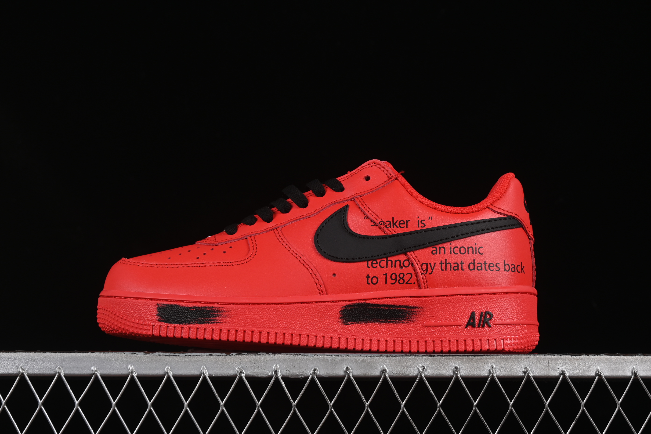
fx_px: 1356
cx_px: 326
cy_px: 217
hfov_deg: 27.0
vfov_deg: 18.2
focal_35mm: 75
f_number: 8
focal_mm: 50
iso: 160
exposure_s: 1/80
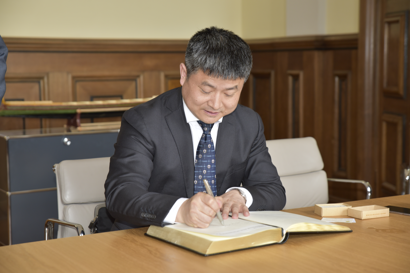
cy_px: 136
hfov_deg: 28.8
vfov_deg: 19.5
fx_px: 797
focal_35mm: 70
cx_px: 205
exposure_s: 1/80
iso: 800
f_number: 4.5
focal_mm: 70
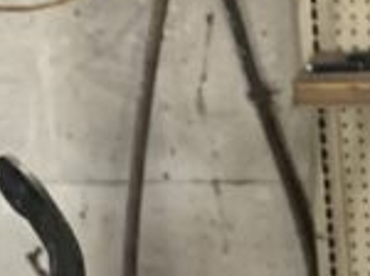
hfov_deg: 9.8
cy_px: 633
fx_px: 1900
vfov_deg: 7.8
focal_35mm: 178
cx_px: 898
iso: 250
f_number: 1.8
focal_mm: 4.25
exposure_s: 1/40
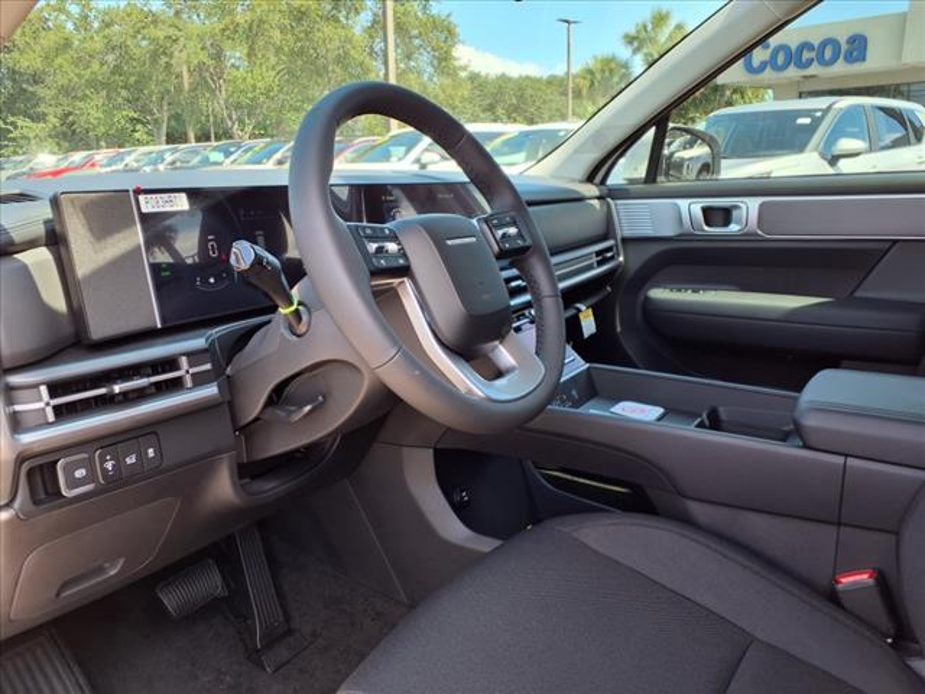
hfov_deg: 65.3
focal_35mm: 27
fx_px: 721
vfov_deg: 51.4
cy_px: 347
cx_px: 462
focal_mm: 3.58
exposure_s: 1/149
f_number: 1.9
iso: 40
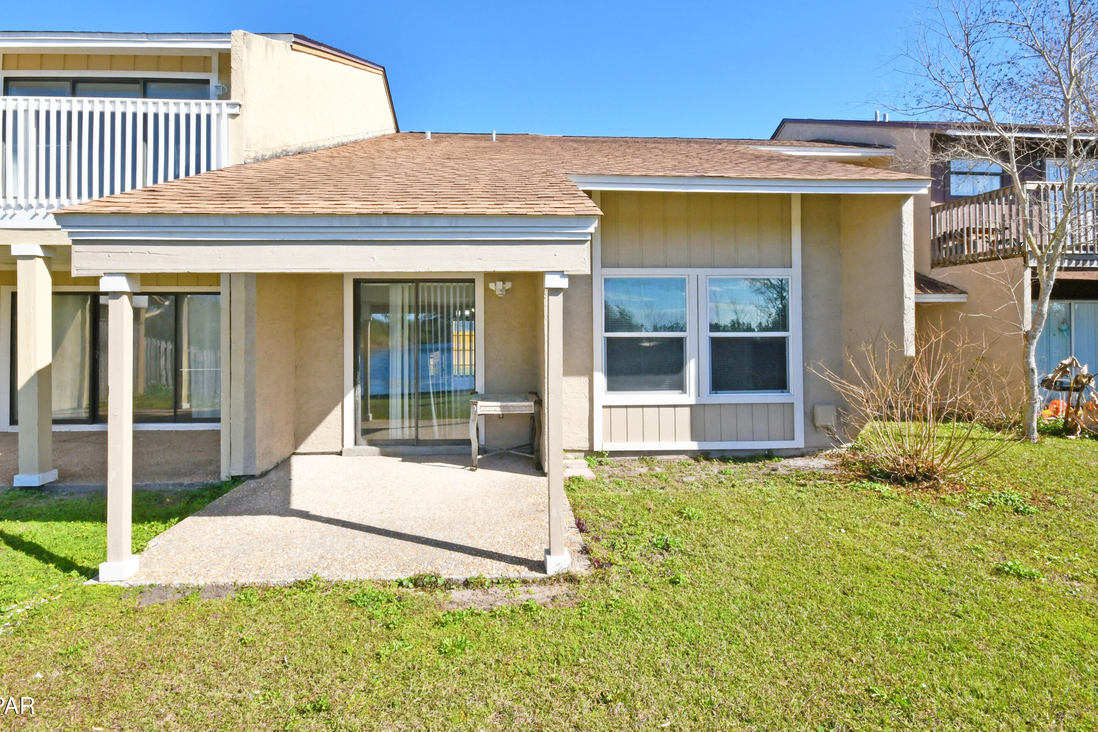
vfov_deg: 70.2
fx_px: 518
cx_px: 520
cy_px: 328
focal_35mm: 17
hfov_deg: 93.2
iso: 400
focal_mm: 10
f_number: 20
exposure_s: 1/200
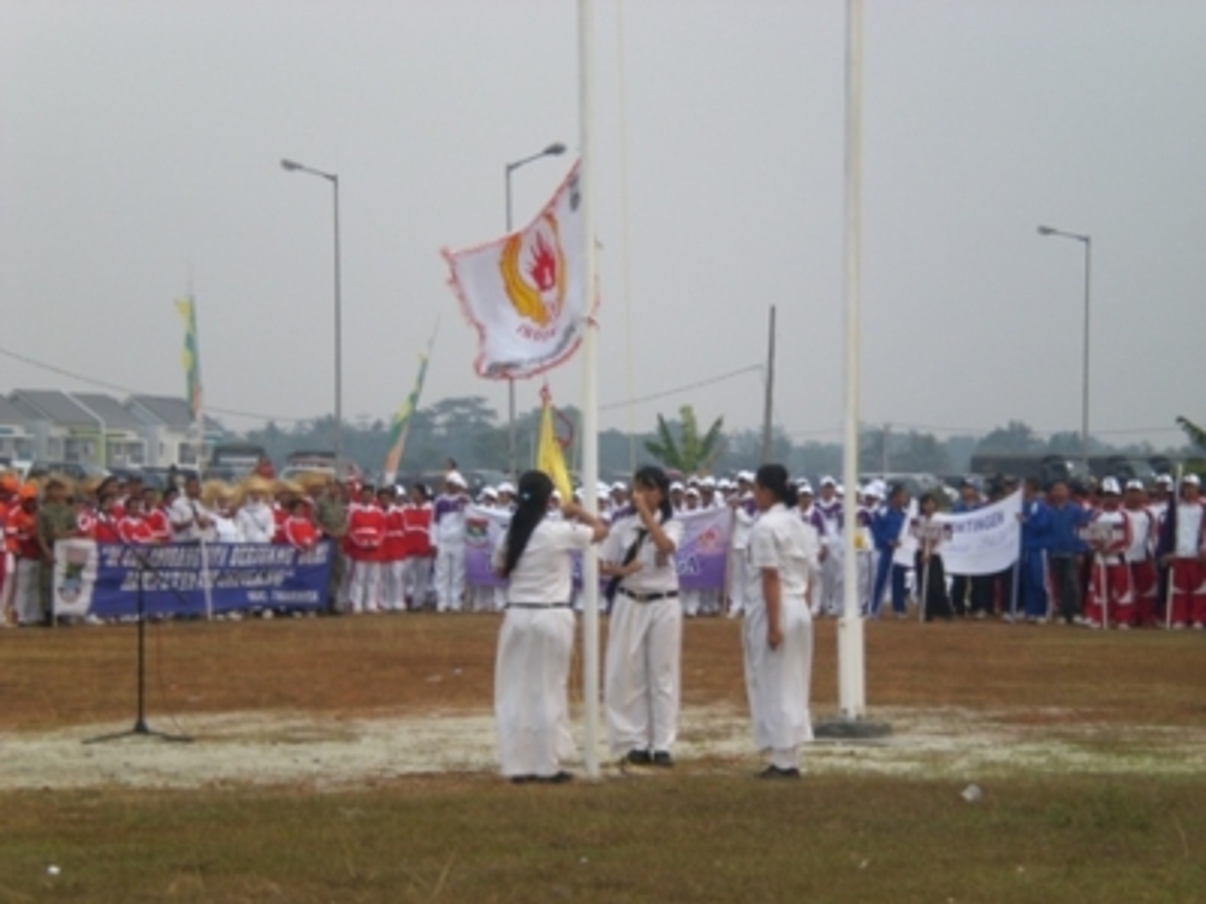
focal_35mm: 114
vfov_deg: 13.0
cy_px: 452
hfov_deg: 17.3
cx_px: 603
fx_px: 3972
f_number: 5.9
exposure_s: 1/125
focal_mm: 18.9
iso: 100
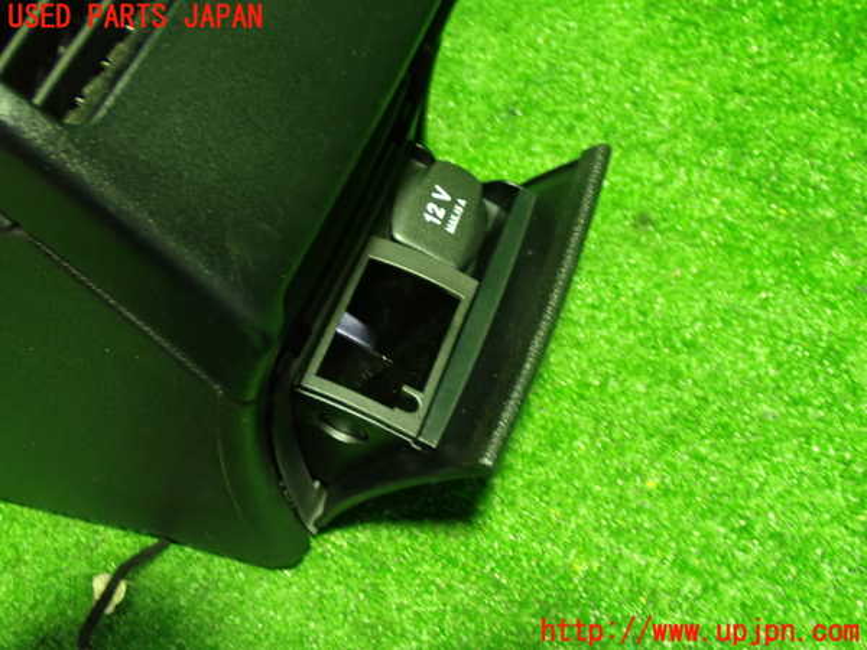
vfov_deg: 30.9
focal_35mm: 47
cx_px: 434
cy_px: 325
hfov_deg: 40.4
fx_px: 1177
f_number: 3.1
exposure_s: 1/20
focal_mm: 8.4
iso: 800
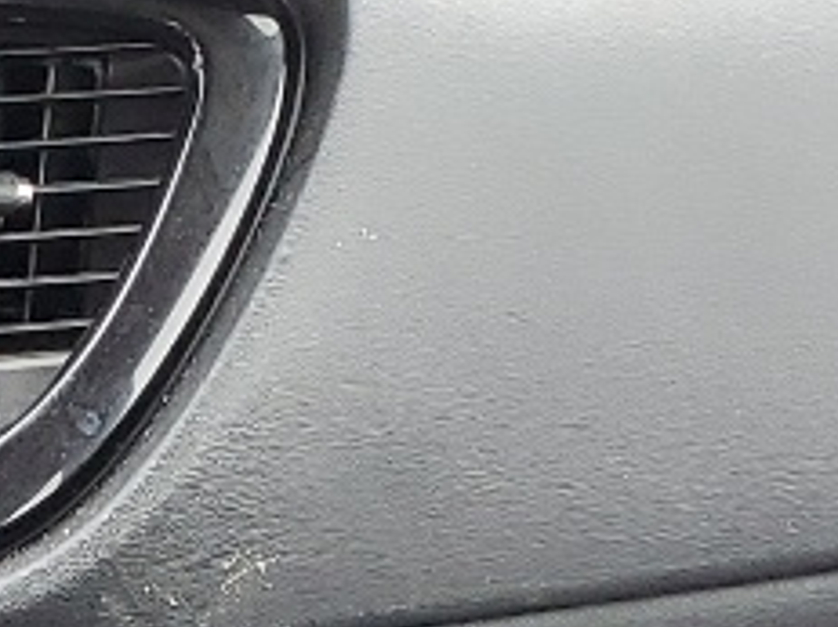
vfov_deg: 7.5
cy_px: 1642
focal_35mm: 180
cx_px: -689
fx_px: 4355
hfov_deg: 10.3
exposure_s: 1/139
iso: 50
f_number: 1.5
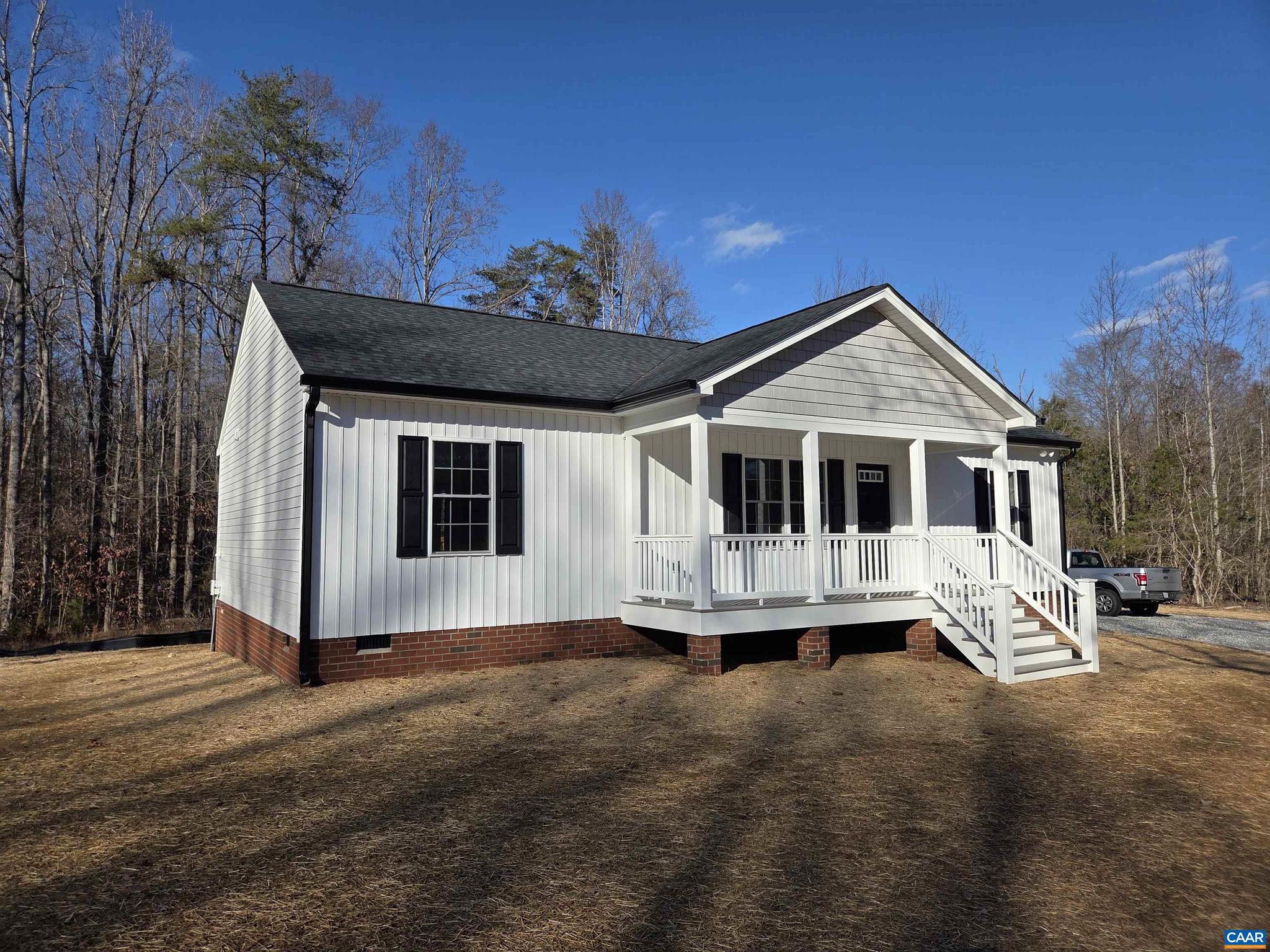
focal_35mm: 23
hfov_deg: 73.9
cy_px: 476
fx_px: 844
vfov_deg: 58.9
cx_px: 635
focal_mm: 5.4
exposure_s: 1/5862
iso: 80
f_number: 1.8
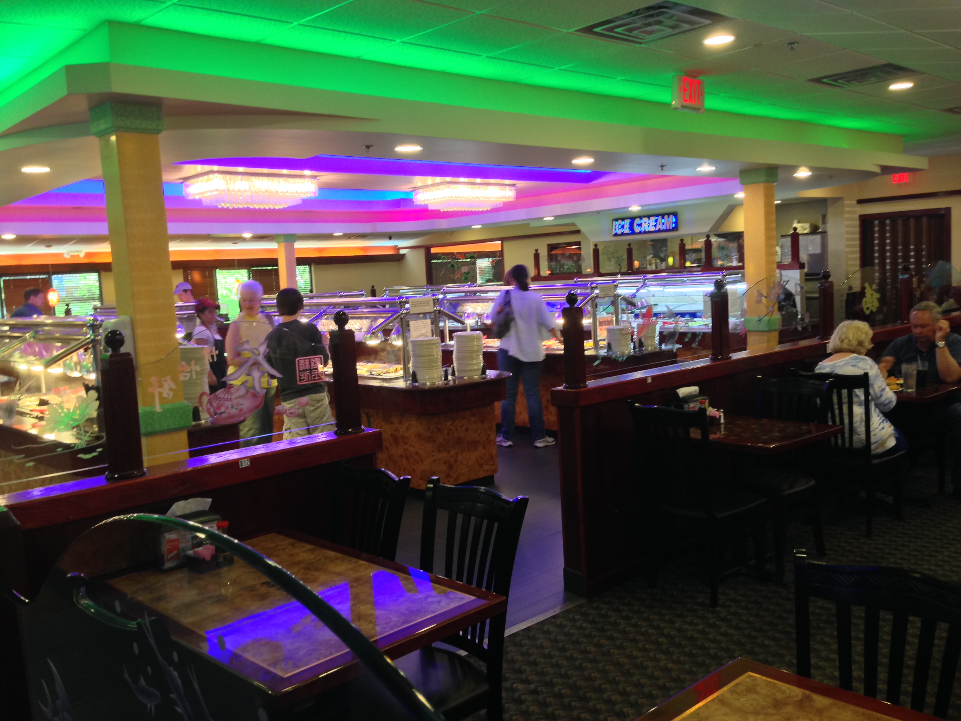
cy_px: 360
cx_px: 480
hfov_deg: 55.4
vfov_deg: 42.9
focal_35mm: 33
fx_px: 916
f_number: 2.4
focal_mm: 4.12
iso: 100
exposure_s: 1/20
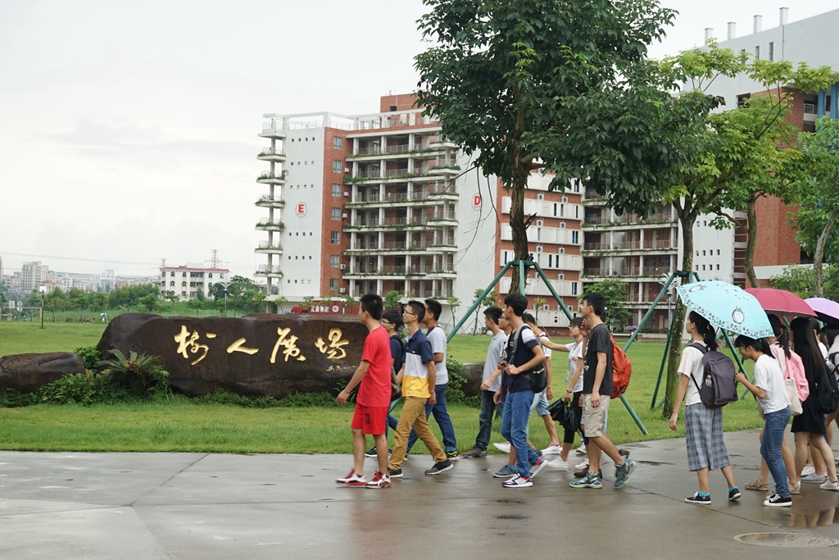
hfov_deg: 42.7
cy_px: 280
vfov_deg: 29.3
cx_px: 420
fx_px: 1072
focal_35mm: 46
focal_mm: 46
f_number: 5.6
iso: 250
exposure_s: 1/80
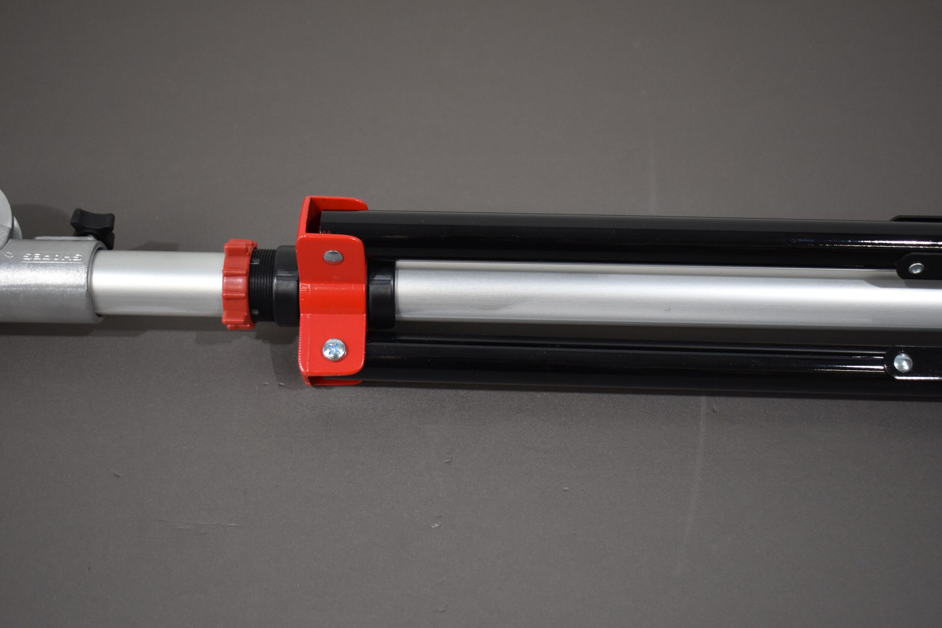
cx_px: 476
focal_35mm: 46
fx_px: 1204
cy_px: 312
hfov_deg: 42.7
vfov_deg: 29.3
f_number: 4.2
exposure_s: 1/200
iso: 800
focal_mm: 30
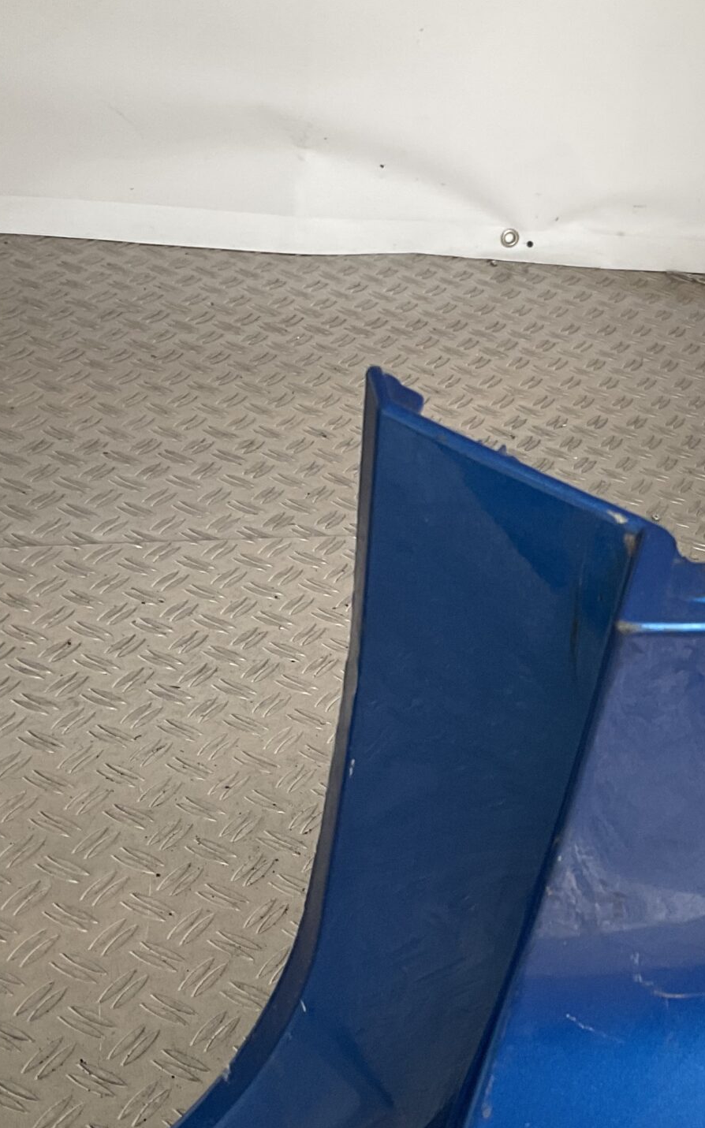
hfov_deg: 22.3
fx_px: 1691
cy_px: 587
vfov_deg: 36.9
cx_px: 759
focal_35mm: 55
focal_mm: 3
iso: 50
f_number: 1.8
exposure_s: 1/60
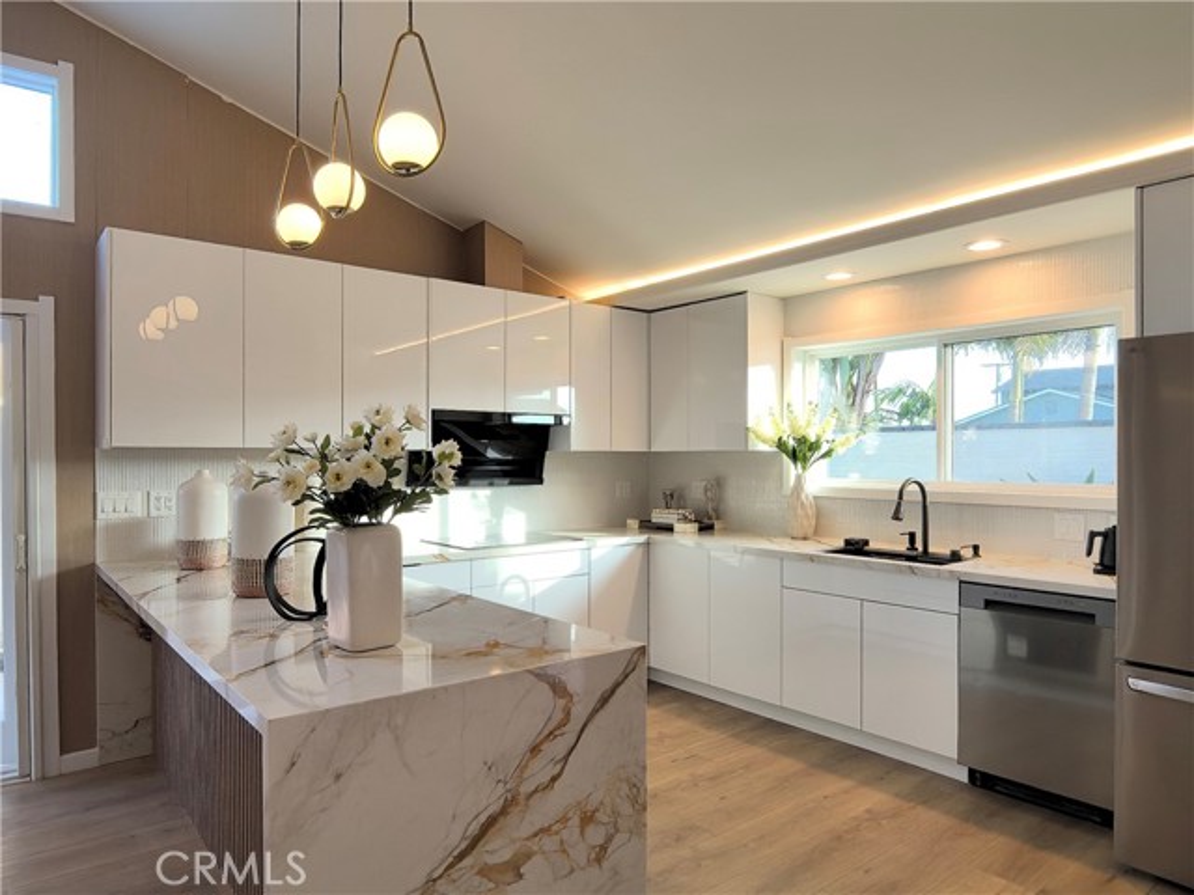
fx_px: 759
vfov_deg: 61.1
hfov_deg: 76.4
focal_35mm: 22
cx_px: 597
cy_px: 448
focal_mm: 1.95
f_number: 2.2
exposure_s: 1/120
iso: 125
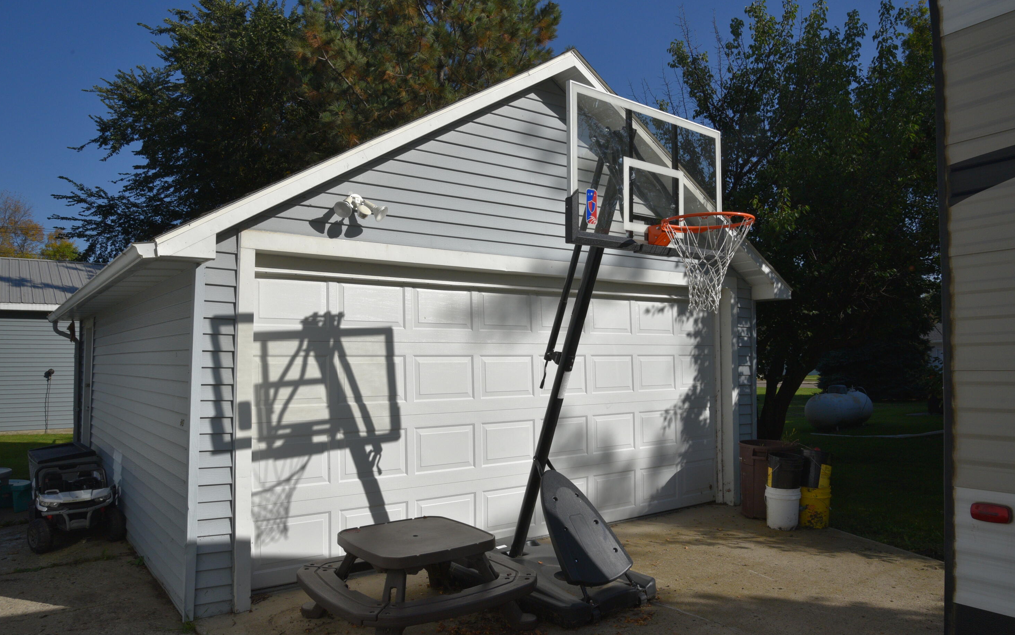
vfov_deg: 49.3
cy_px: 329
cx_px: 503
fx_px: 692
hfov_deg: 72.5
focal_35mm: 25
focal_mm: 24
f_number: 16
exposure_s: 1/1250
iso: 1000
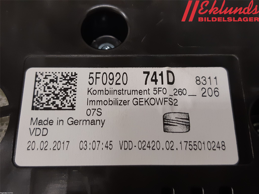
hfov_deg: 67.3
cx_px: 130
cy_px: 97
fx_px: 195
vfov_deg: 53.1
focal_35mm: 26
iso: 160
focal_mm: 3.93
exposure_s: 1/50
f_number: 1.7
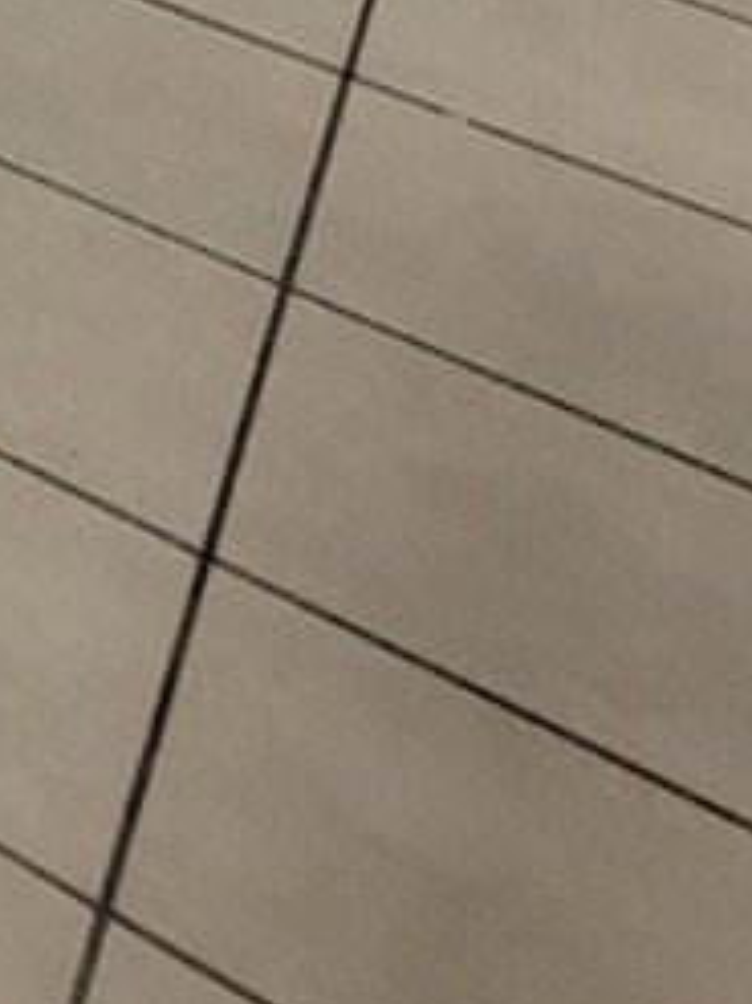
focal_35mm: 81
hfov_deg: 11.6
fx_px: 2348
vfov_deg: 15.6
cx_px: -1419
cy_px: -1280
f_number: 2.2
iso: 160
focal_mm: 2.2
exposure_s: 1/60
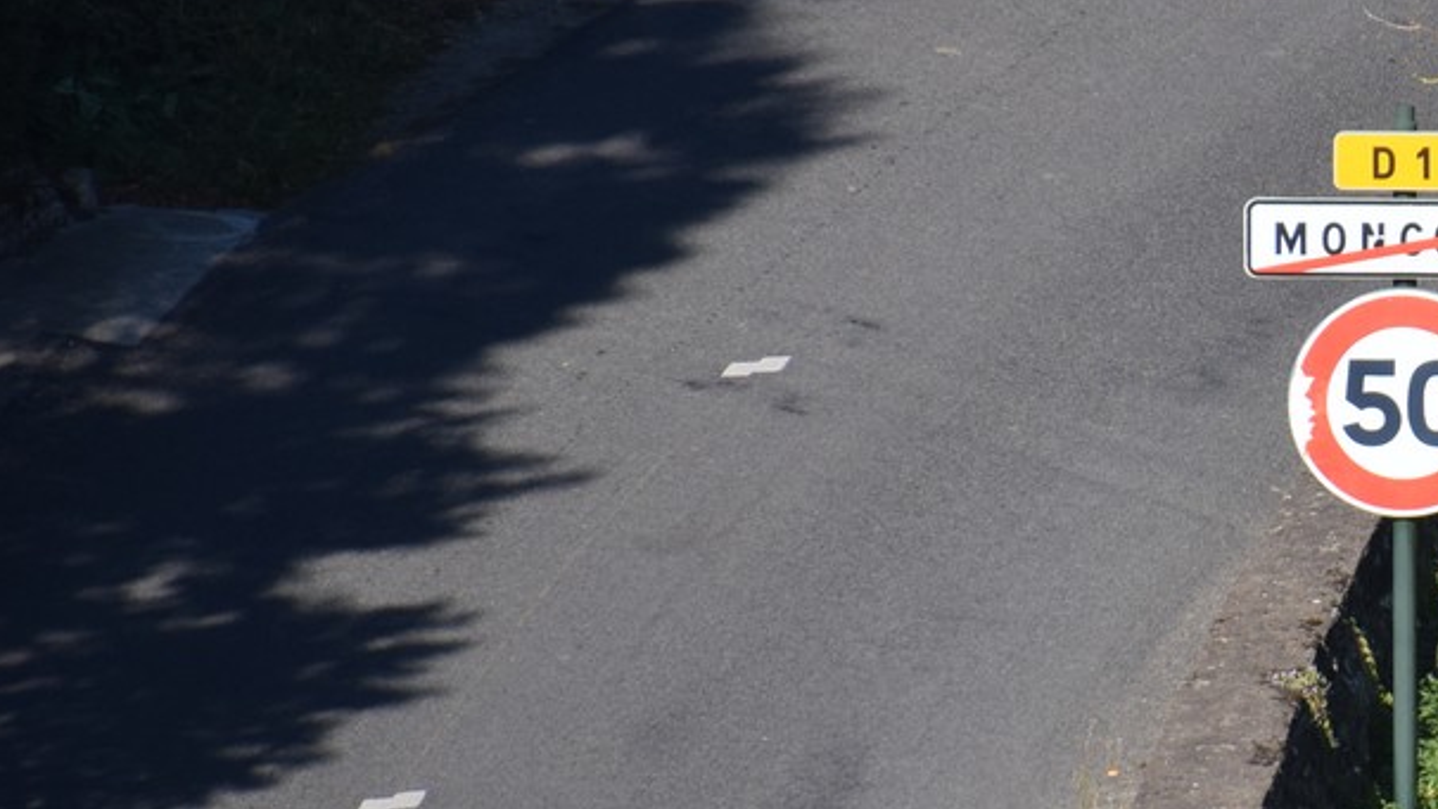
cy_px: 159
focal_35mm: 897
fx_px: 34206
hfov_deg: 2.4
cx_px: 1469
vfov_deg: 1.4
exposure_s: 1/500
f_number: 6.3
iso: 200
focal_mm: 270
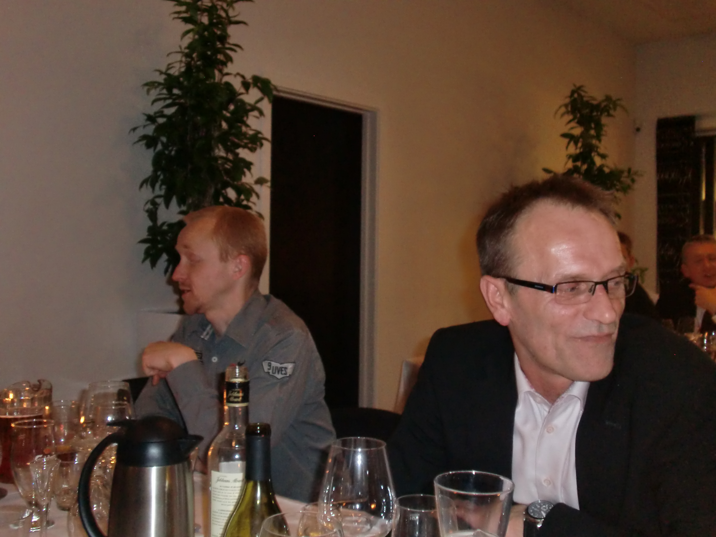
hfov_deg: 51.4
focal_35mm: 36
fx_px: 745
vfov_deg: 39.7
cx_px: 358
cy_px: 268
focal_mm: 6.51
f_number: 3.1
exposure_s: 1/15
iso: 400
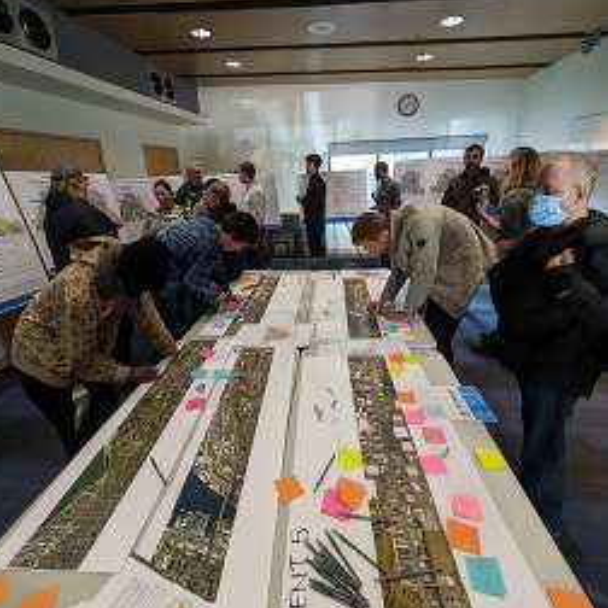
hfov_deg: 84.0
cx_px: 297
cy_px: 277
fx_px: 338
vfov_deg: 83.8
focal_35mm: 17
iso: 346
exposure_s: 1/120
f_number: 2.2
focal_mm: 1.83
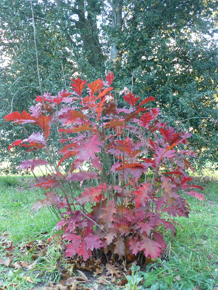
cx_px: 109
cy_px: 145
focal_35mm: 41
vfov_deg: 45.8
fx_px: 344
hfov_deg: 35.1
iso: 400
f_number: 3.9
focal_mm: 7.4
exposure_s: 1/25
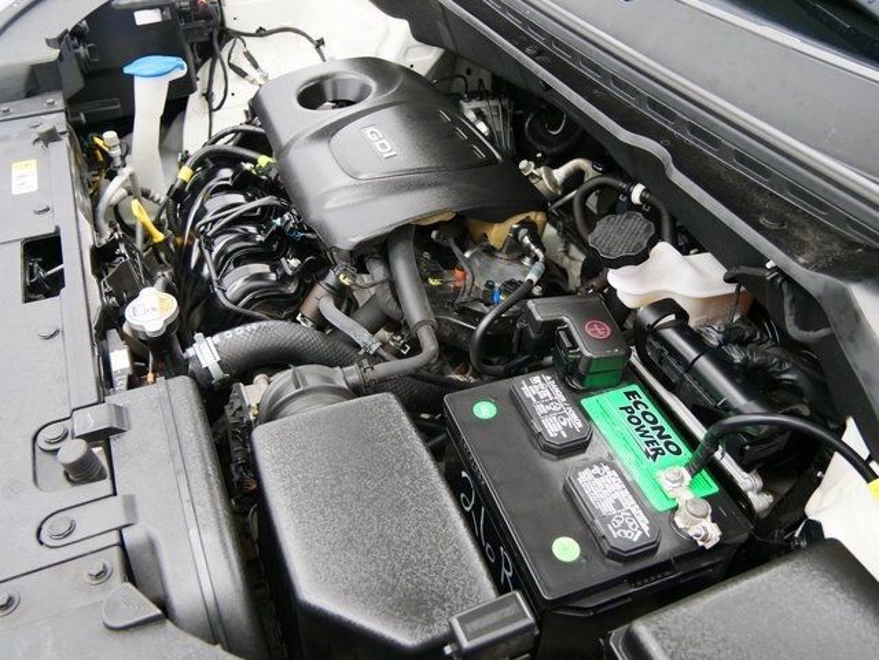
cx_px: 440
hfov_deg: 60.0
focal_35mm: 30
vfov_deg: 46.8
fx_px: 762
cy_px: 330
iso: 800
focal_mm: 15
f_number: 3.7
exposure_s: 1/60
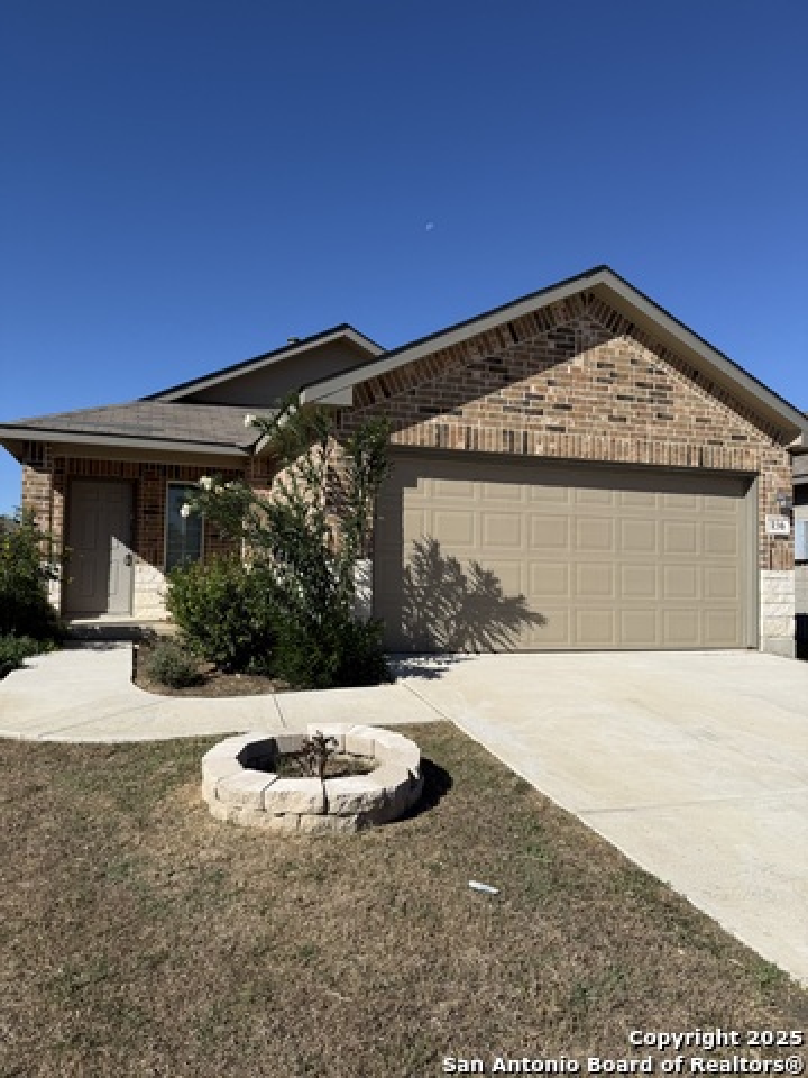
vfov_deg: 71.6
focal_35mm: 24
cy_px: 539
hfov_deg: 56.8
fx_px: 747
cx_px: 404
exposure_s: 1/7353
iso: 80
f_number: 1.78
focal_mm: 6.76
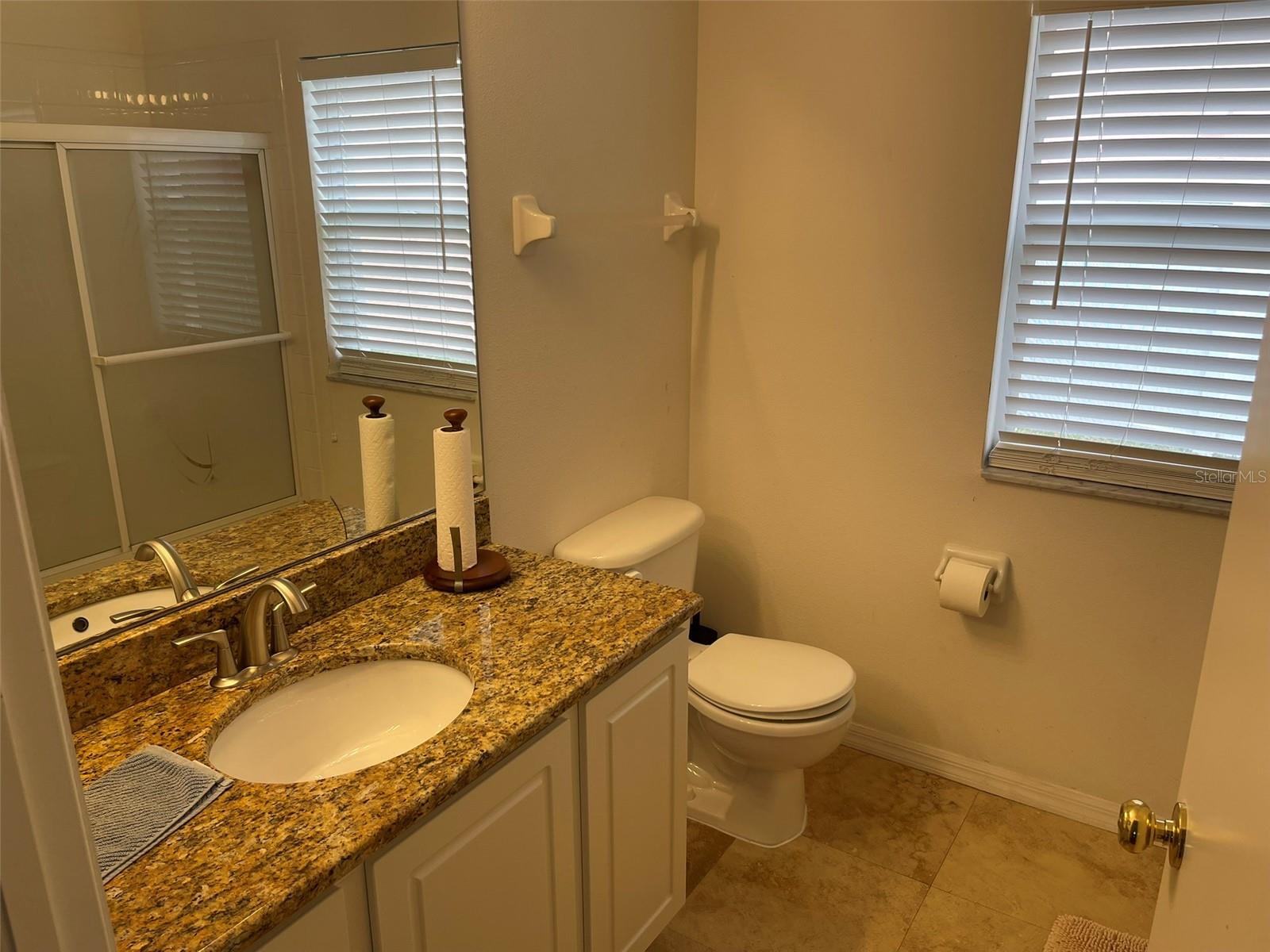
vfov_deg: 54.9
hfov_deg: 69.4
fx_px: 917
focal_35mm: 25
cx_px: 635
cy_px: 476
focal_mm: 5.1
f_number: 1.6
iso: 40
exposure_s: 1/121
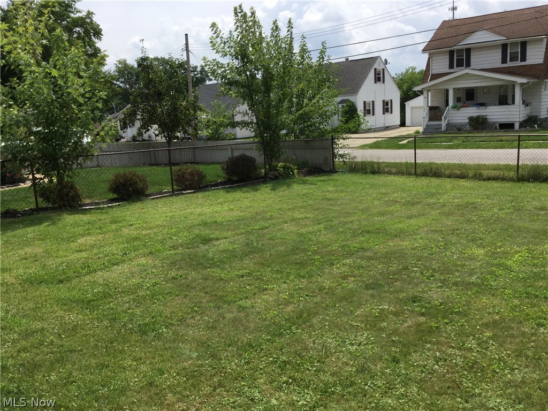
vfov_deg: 45.4
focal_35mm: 31
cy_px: 206
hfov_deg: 58.4
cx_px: 274
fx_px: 491
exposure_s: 1/1456
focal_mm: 3.3
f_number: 2.4
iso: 25
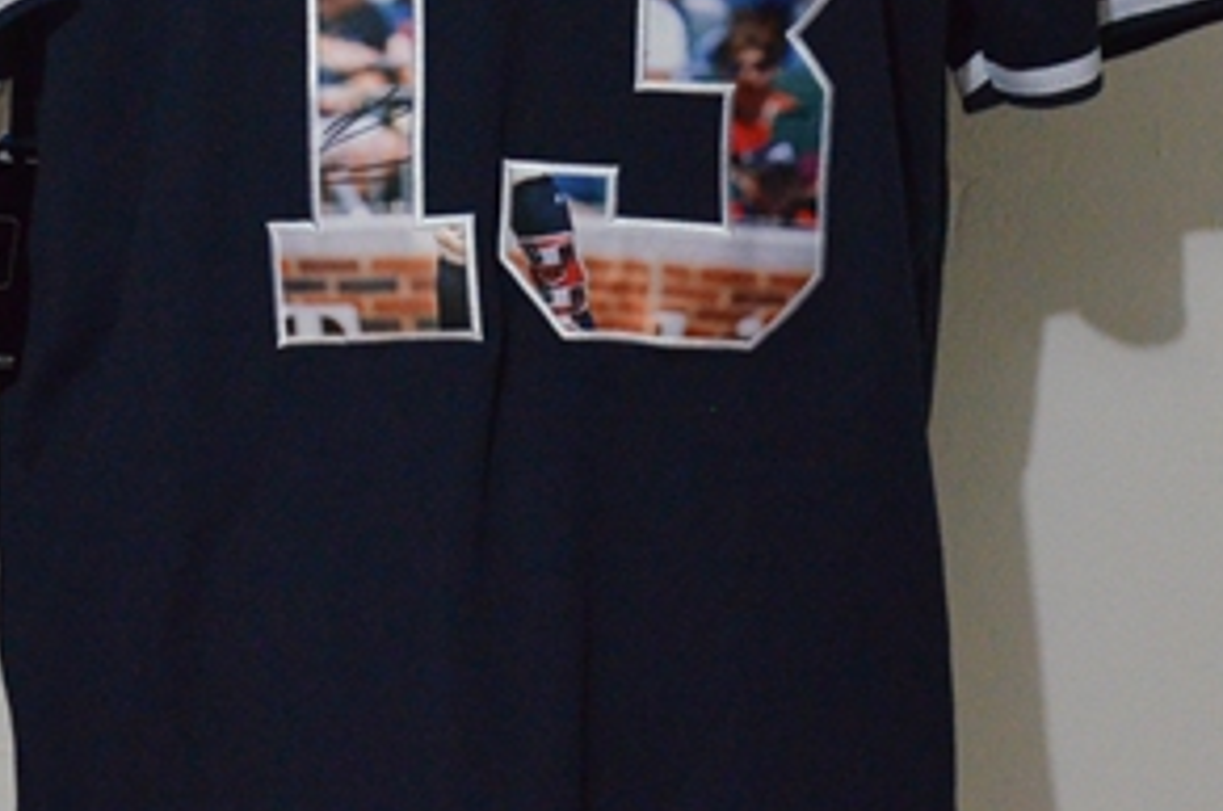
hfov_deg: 9.9
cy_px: -4
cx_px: -122
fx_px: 6987
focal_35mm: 206
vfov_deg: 6.6
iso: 4000
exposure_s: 1/20
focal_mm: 50
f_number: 4.8
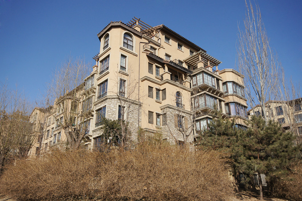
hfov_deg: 62.0
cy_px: 100
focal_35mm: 30
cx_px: 151
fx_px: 251
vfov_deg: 43.5
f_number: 11
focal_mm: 20
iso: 200
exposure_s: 1/320
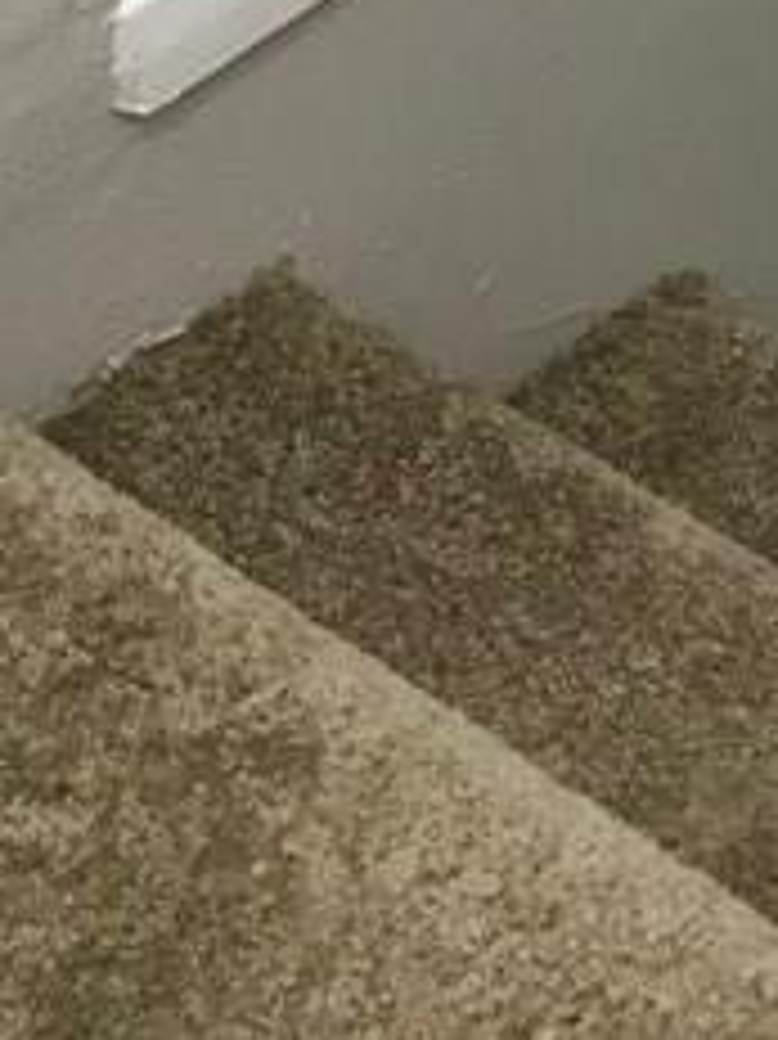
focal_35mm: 124
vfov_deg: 14.4
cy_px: -711
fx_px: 3719
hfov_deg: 11.3
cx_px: 1295
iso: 40
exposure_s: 1/17
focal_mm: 3.99
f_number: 1.8
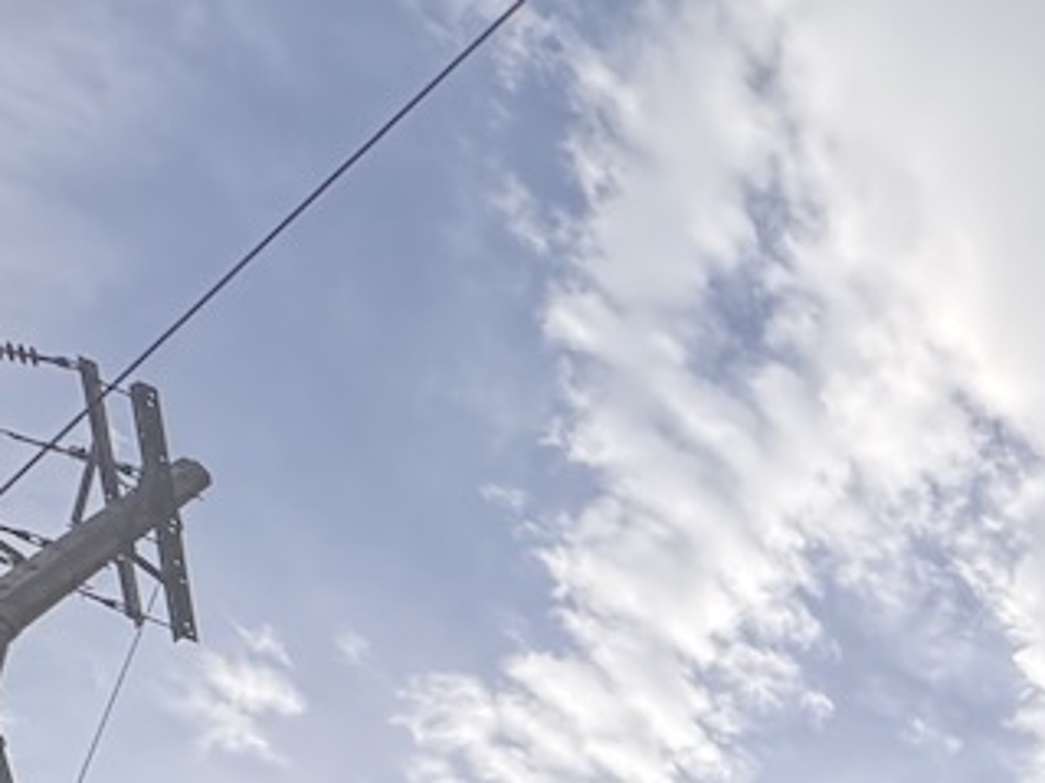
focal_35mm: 45
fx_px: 1358
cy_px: 1189
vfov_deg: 24.6
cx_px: 1559
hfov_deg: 28.2
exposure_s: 1/582
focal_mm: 2.22
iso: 64
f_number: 2.2
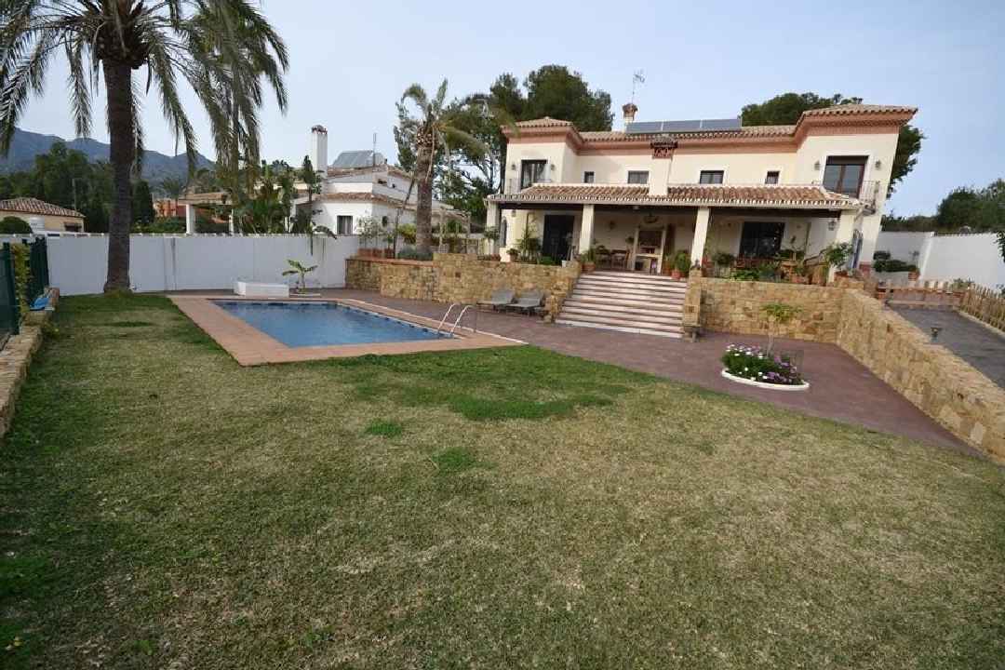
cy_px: 335
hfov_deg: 100.4
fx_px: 419
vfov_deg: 77.3
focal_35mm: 15
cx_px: 502
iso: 100
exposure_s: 1/160
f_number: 6.3
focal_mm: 10
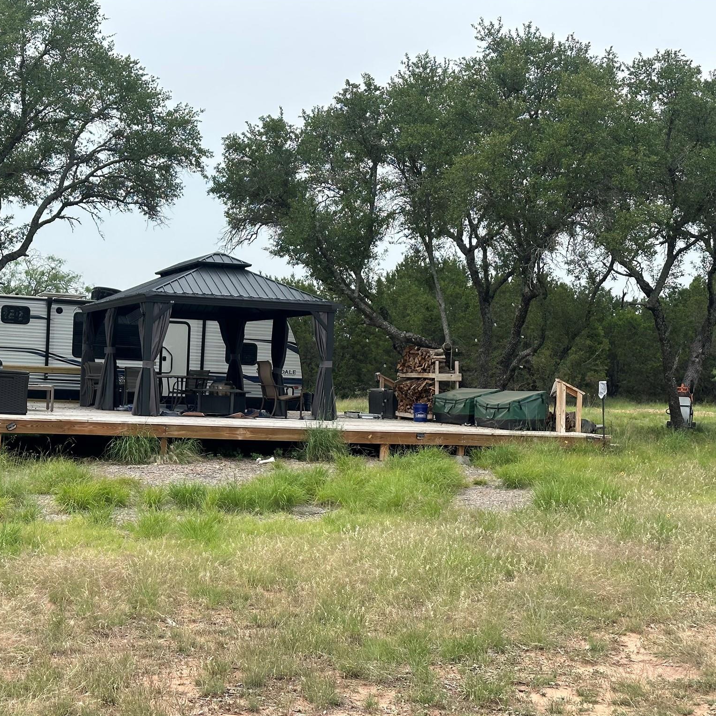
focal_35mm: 57
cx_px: 266
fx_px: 1334
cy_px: 357
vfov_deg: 30.0
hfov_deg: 29.9
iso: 64
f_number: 1.78
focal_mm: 6.86
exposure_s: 1/1815
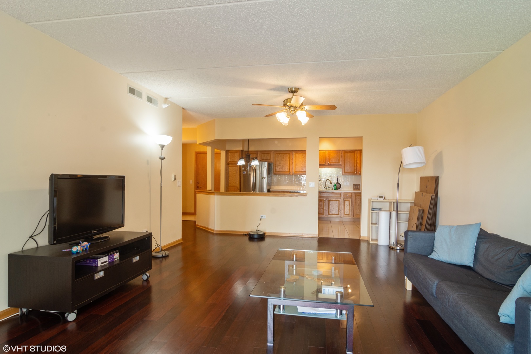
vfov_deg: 67.4
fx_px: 265
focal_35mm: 18
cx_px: 266
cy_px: 177
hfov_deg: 90.0
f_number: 8
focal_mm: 12
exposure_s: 1/3
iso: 200
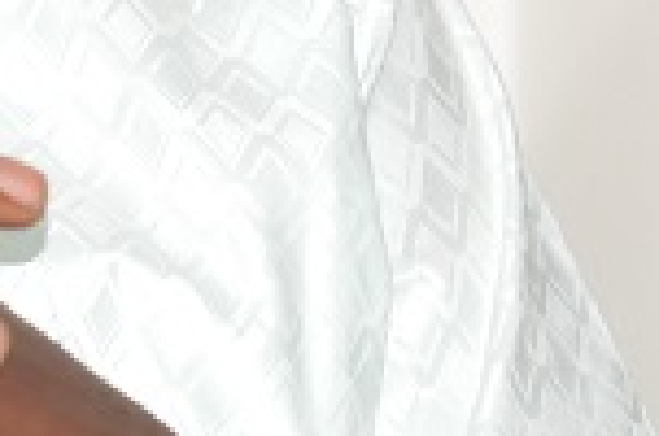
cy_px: -419
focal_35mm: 592
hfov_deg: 3.5
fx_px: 10820
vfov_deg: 2.3
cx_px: -515
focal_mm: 85
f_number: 4.5
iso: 800
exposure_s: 1/60
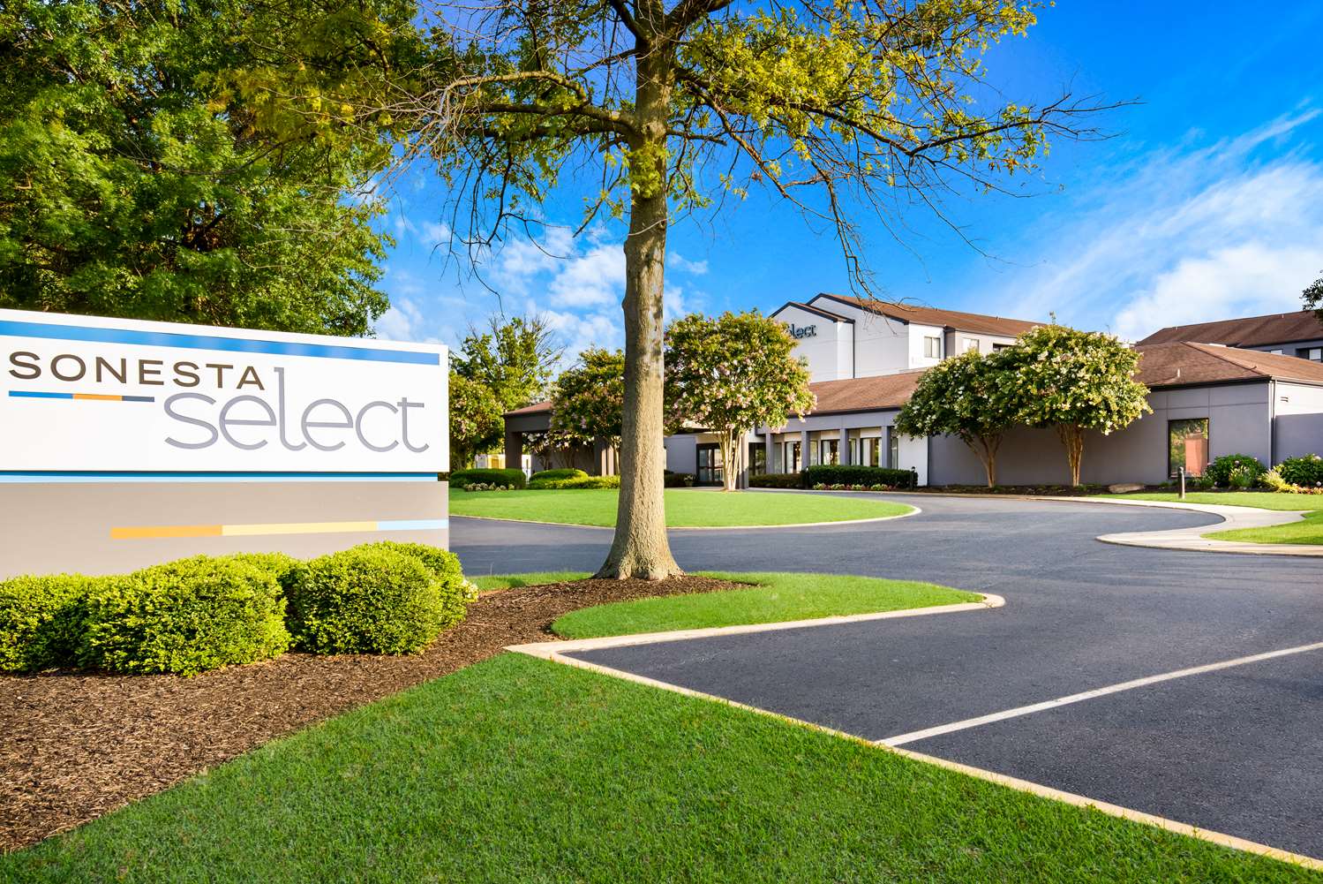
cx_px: 662
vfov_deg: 43.7
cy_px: 442
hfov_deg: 61.9
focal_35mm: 30
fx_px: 1103
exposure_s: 1/60
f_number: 11
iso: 400
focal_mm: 30
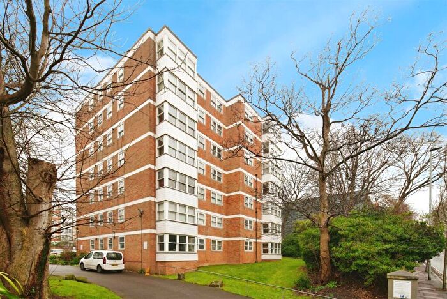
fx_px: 211
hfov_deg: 93.2
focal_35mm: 17
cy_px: 150
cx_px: 224
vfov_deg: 70.5
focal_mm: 17
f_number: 10
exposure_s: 1/60
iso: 640
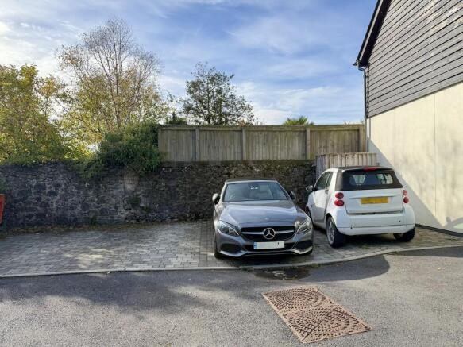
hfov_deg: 71.6
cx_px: 232
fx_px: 321
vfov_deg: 56.8
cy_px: 174
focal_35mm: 24
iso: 100
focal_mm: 6.76
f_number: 1.78
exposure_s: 1/2053
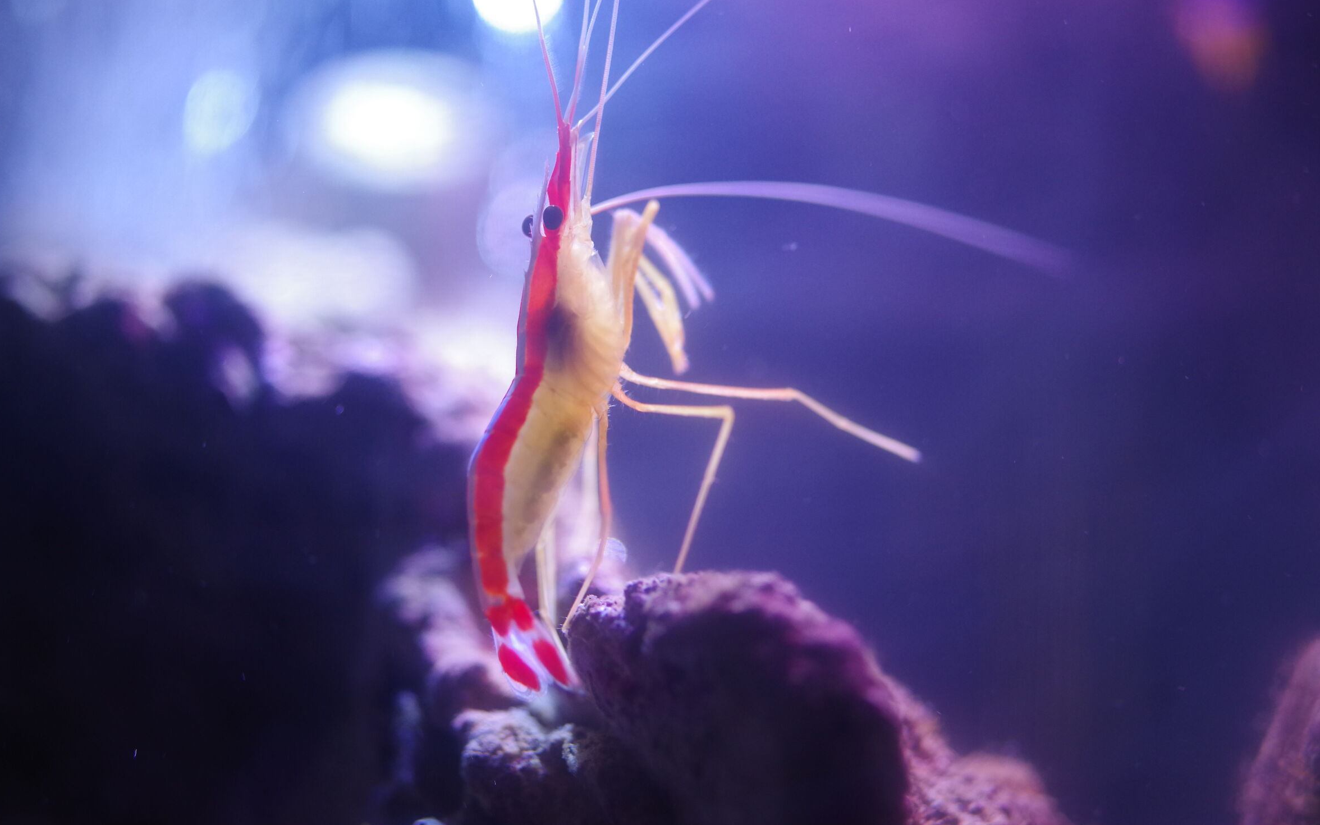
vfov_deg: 24.9
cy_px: 401
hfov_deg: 38.9
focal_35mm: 52
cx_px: 649
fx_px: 1871
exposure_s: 1/60
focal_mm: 50
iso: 1600
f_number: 2.8
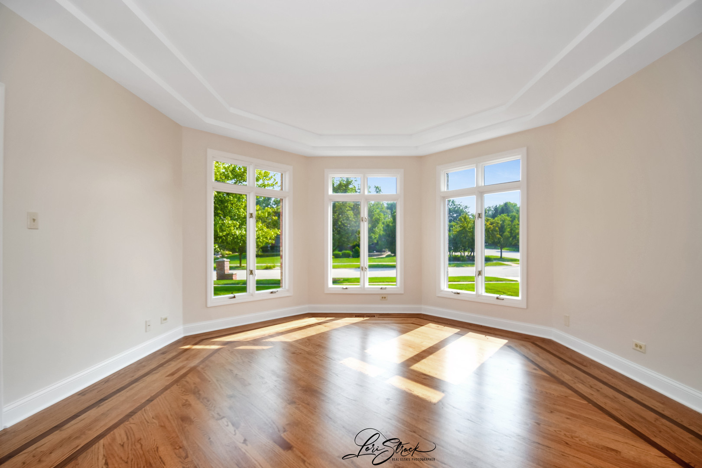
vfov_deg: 77.3
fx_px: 292
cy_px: 234
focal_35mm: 15
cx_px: 351
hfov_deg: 100.4
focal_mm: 10
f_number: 8
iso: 400
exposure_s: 1/1250
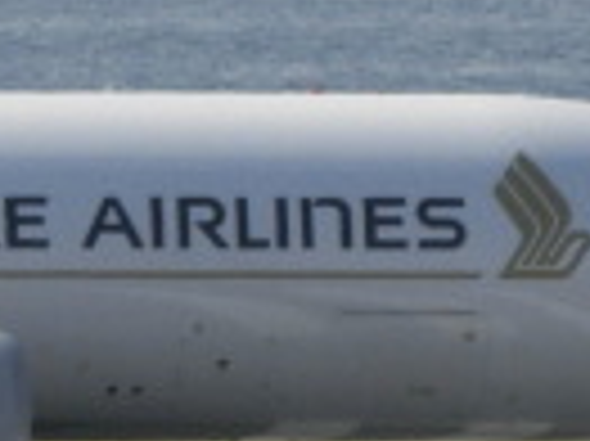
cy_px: -198
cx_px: -703
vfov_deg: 1.0
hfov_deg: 1.3
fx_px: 25015
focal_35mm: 1469
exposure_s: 1/640
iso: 80
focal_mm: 35.34
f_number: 5.8
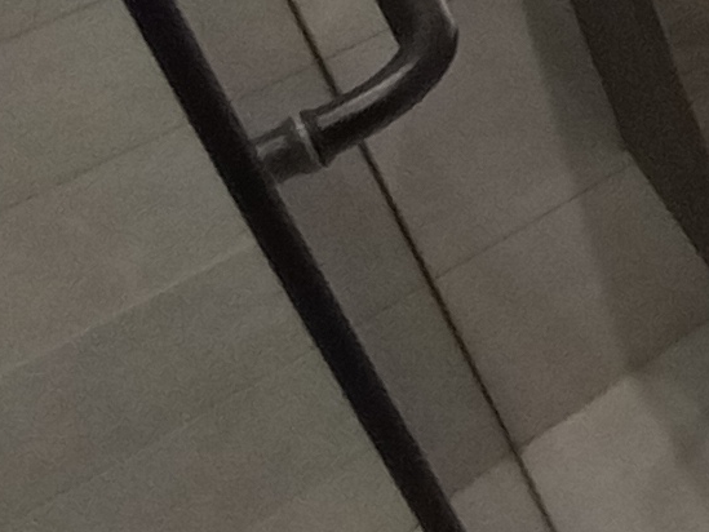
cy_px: -491
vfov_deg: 17.9
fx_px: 1250
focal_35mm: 61
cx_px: 1543
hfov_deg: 17.3
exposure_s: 1/33.3
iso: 200
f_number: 2.2
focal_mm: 1.13
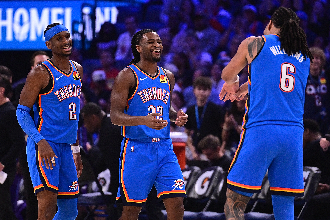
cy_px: 110
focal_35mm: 300
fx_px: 2750
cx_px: 165
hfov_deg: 6.9
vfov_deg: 4.6
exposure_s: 1/1250
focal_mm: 200
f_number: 2.8
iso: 2500
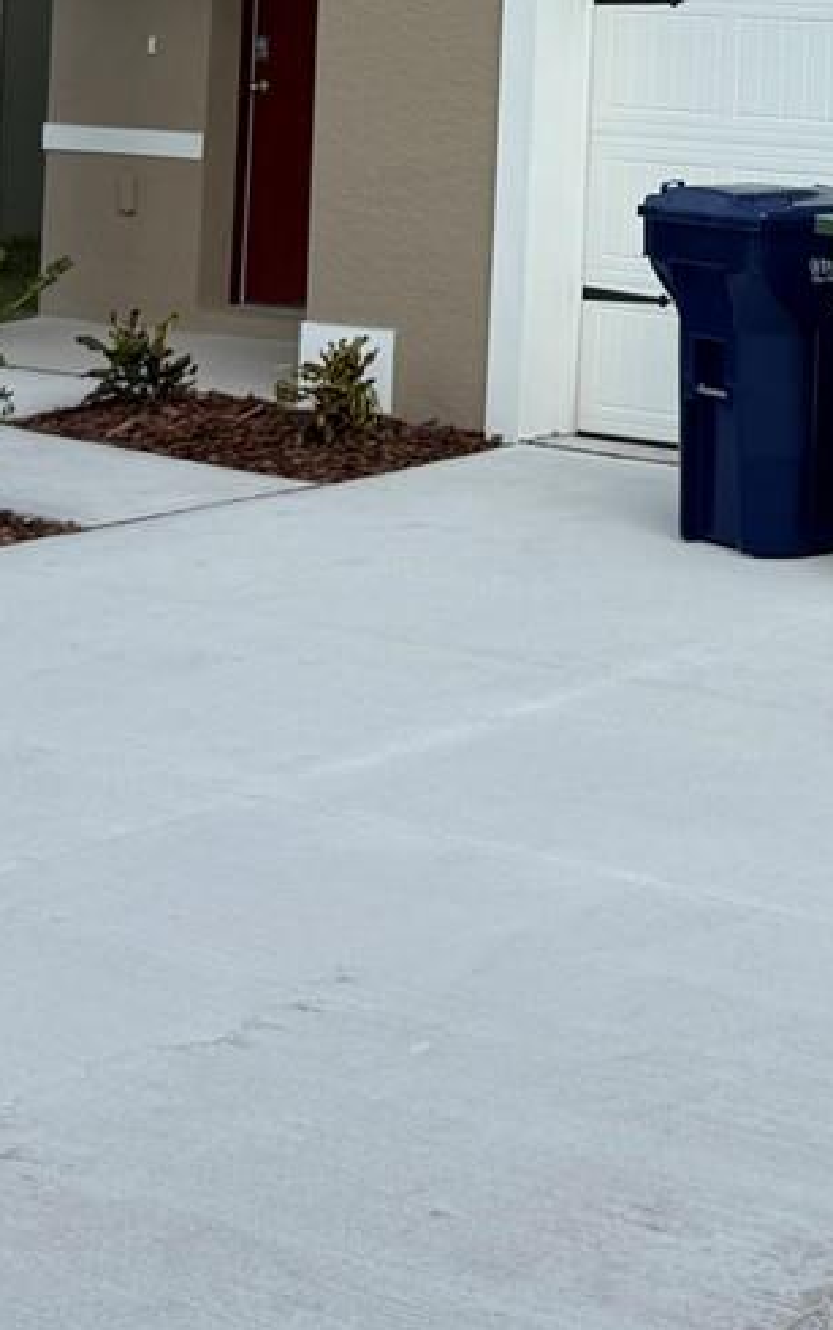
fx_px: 3010
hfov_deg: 15.1
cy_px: -117
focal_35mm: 83
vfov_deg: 23.4
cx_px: 1037
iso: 80
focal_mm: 6.76
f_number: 1.78
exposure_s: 1/3425
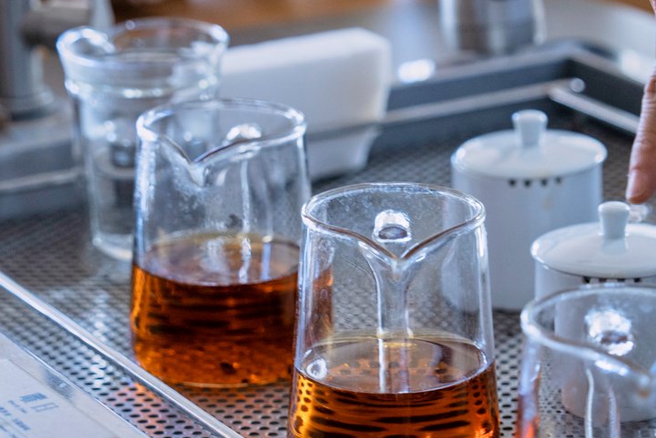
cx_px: 408
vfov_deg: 7.9
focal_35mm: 174
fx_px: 3171
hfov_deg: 11.8
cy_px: 349
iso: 800
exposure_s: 1/160
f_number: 3.2
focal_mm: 70
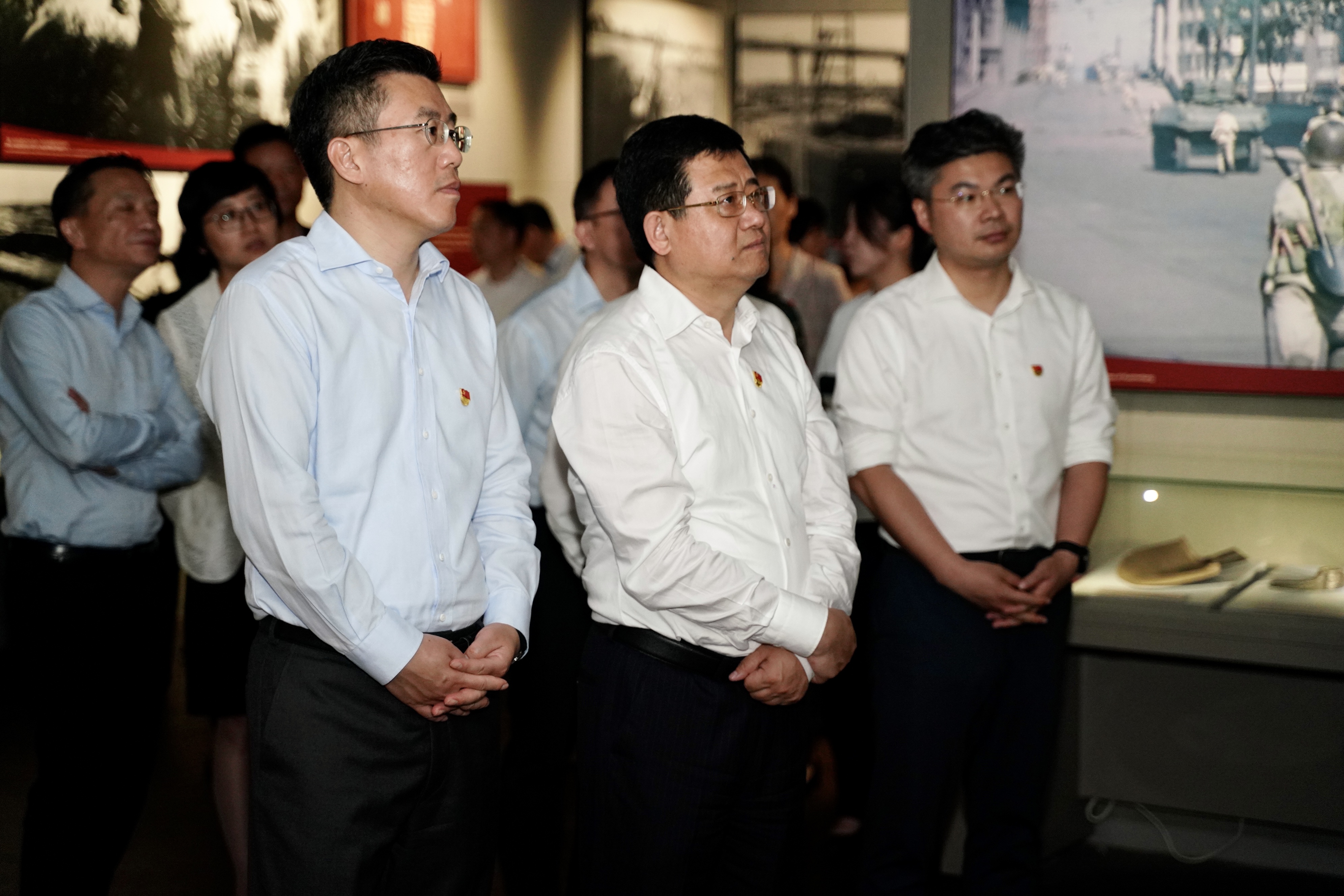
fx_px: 2613
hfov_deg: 28.8
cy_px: 448
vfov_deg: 19.5
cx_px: 672
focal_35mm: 70
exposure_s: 1/250
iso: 4000
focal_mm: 70
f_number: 2.8
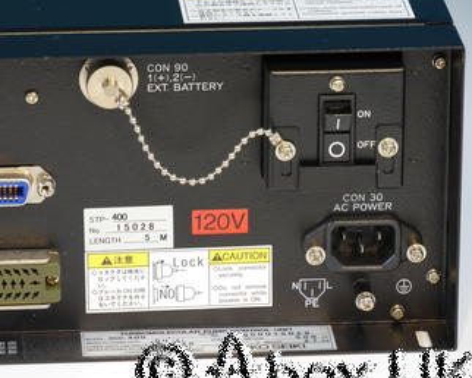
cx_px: 199
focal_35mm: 264
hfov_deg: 7.3
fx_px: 3690
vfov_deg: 5.9
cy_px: 195
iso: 200
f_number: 8
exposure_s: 1/2.5
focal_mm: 109
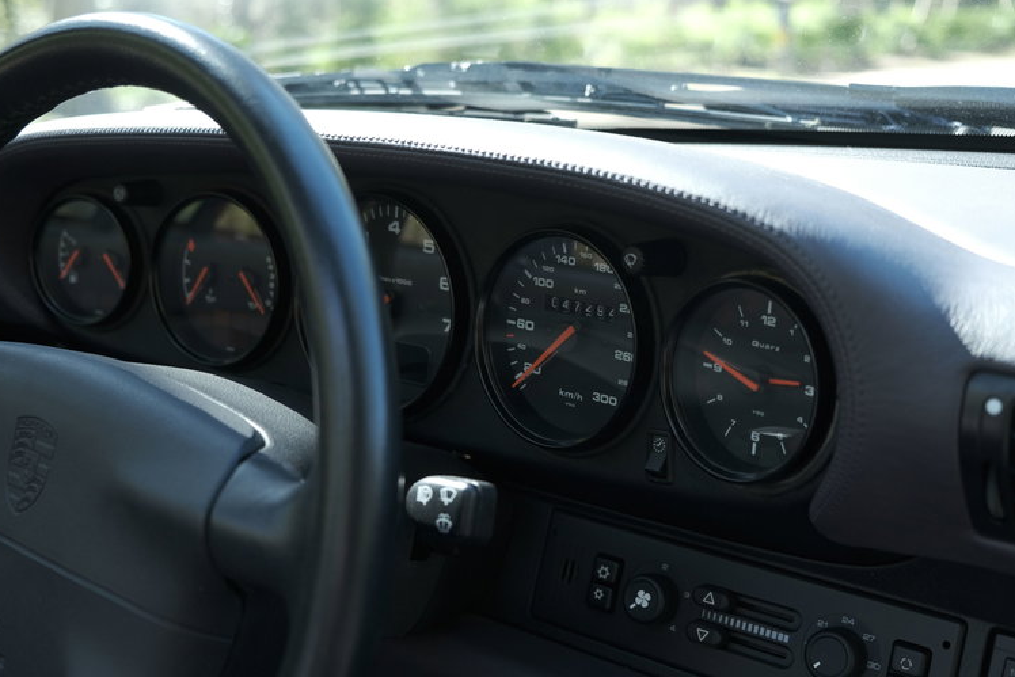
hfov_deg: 49.5
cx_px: 503
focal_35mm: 39
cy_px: 341
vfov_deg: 34.2
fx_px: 1100
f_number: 3.2
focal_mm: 25.4
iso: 640
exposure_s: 1/250
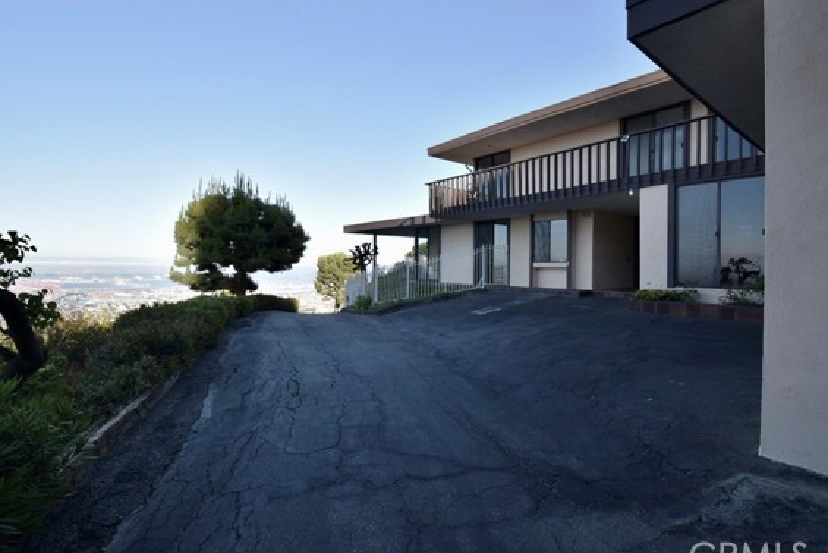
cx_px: 457
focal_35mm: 17
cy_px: 263
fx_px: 391
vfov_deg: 70.4
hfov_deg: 92.9
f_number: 8
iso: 280
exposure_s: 1/250
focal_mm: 10
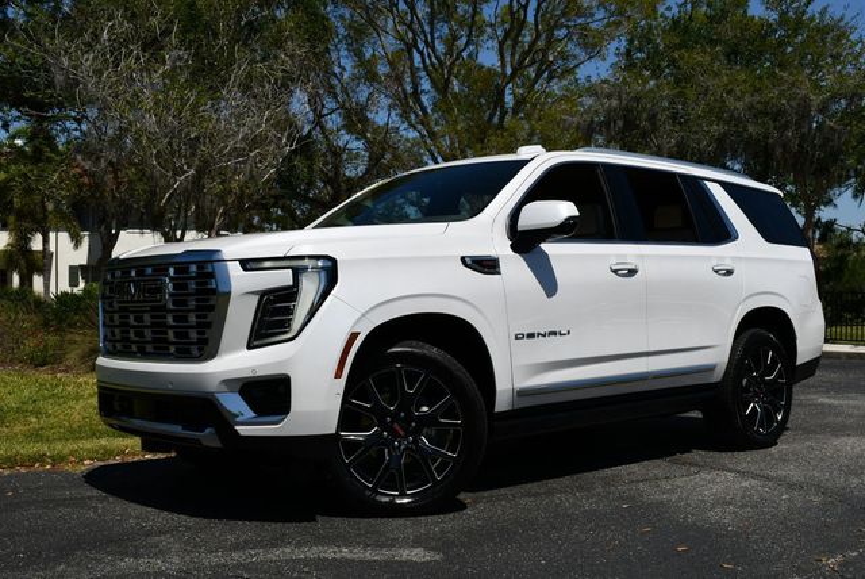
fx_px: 1058
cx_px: 432
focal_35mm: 44
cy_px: 290
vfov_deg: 30.6
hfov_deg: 44.5
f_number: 10
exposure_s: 1/400
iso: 100
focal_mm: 22
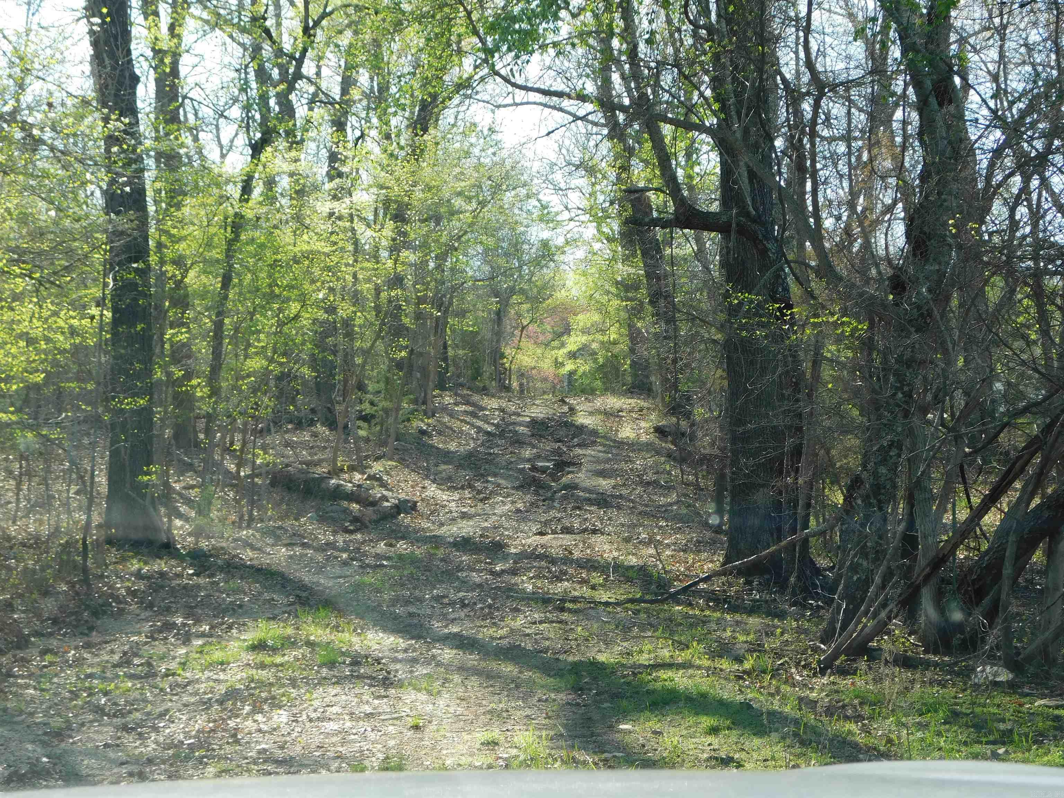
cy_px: 399
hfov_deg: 27.4
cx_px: 532
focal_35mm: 71
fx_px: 2182
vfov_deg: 20.7
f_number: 4.3
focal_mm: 12.6
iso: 125
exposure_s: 1/125
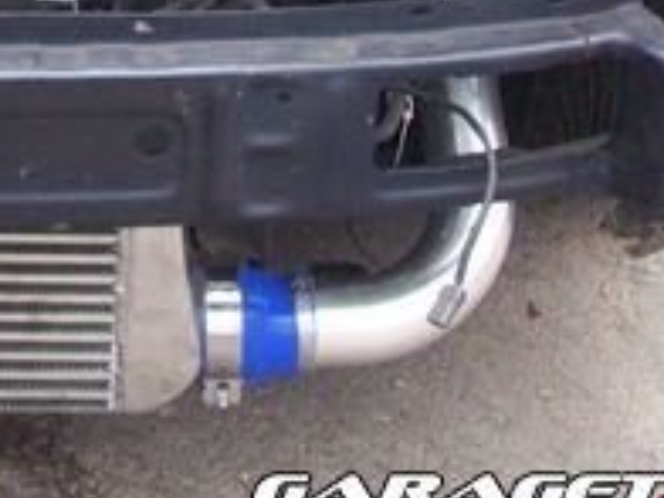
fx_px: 3510
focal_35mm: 183
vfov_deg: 7.9
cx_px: -251
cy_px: -288
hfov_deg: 10.5
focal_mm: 9.4
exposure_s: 1/84.5
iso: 200
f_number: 3.4
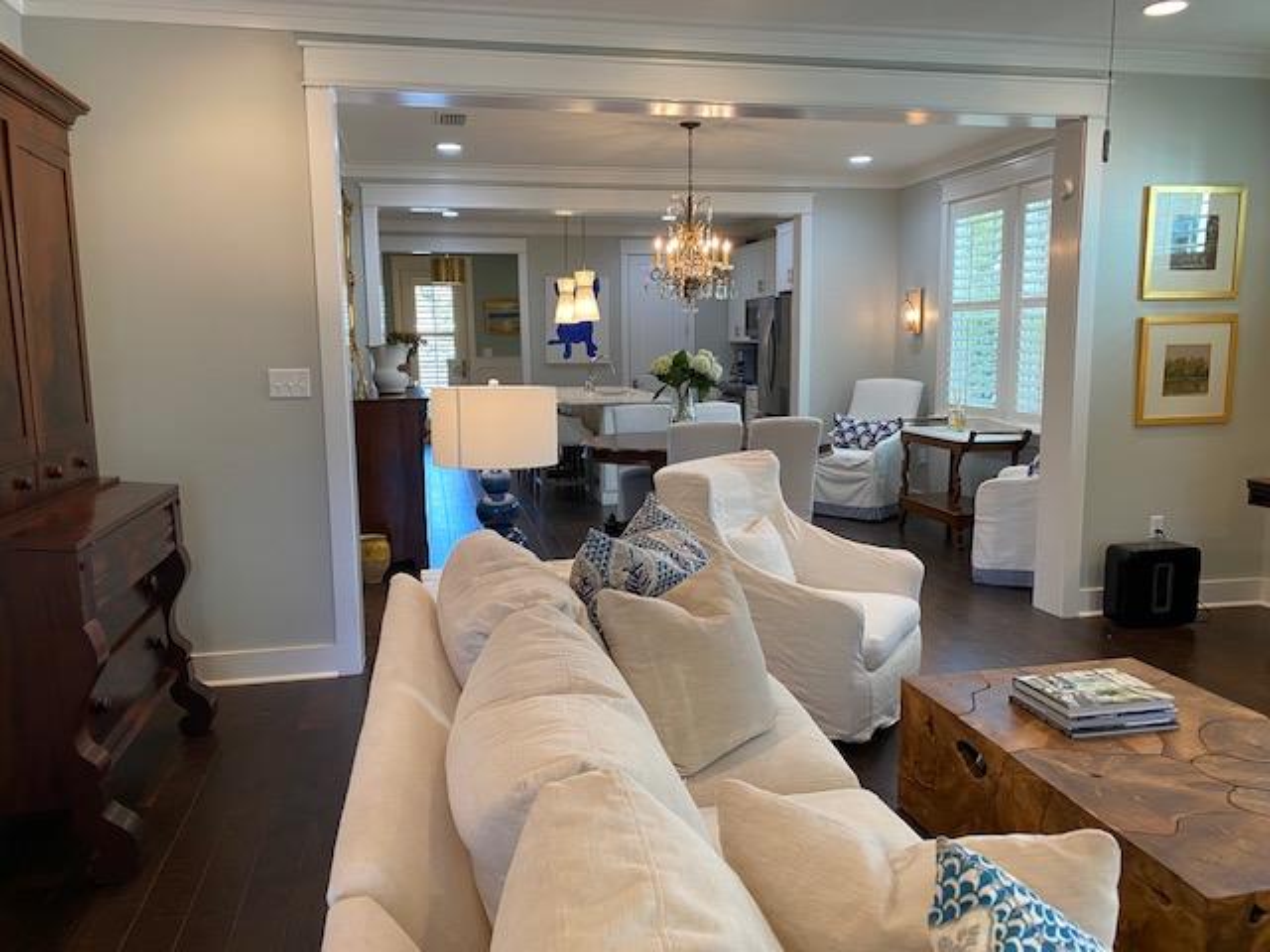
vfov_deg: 53.1
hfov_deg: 67.3
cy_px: 476
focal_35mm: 26
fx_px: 954
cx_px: 635
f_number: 1.8
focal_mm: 4.25
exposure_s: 1/60
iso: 100
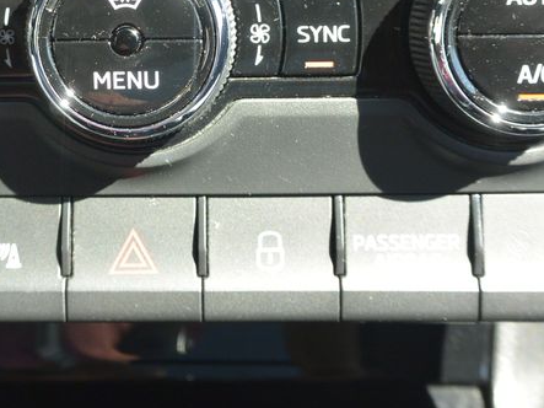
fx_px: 943
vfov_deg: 23.8
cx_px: 193
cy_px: 53
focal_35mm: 60
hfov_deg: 32.0
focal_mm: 10
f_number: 4
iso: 200
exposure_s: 1/125
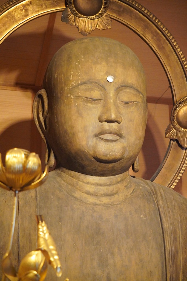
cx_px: 94
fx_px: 654
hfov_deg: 16.3
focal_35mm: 84
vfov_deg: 24.2
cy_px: 140
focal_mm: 56
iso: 6400
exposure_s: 1/100
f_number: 4.5
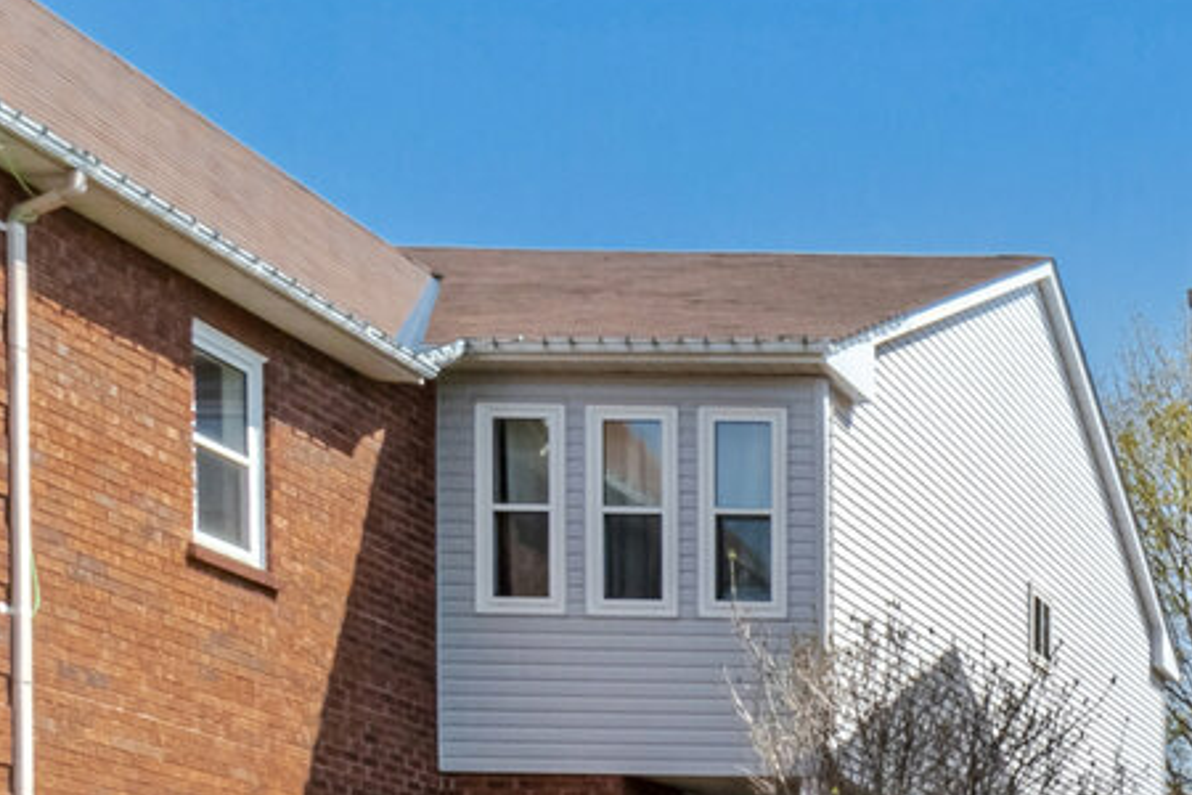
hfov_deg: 24.6
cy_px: 1041
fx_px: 2119
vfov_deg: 19.5
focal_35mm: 64
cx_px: 1769
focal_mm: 10
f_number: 22
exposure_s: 1/60
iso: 125
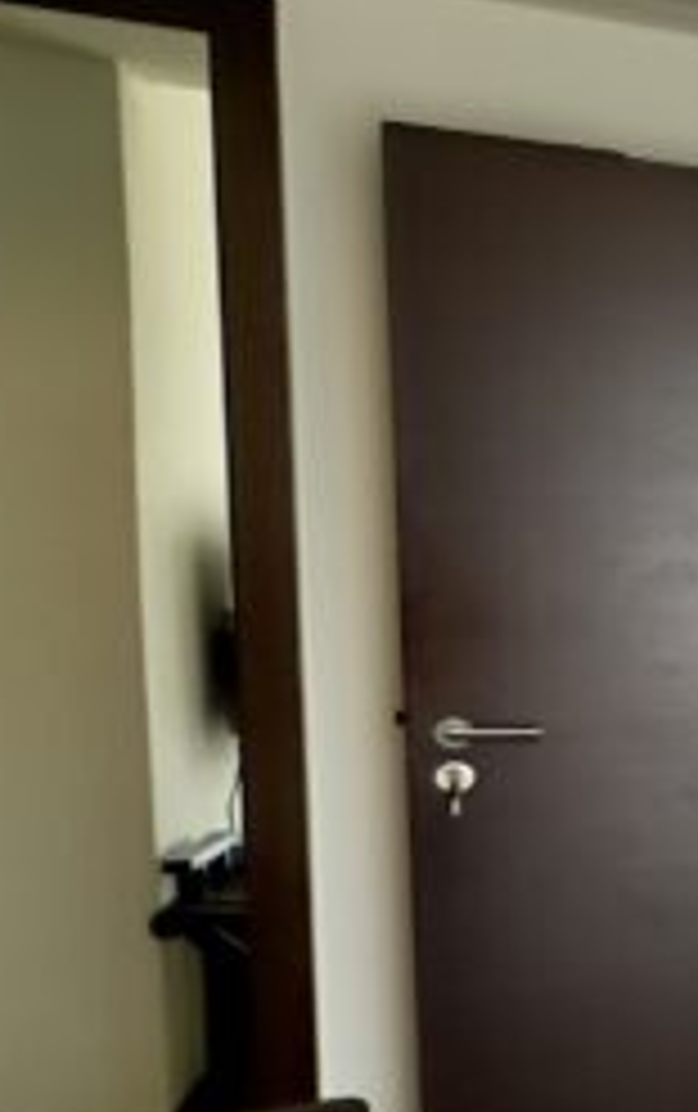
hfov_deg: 11.4
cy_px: 707
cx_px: 2112
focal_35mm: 60
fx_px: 1821
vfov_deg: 33.8
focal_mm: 2.22
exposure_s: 1/104
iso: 40
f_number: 2.2
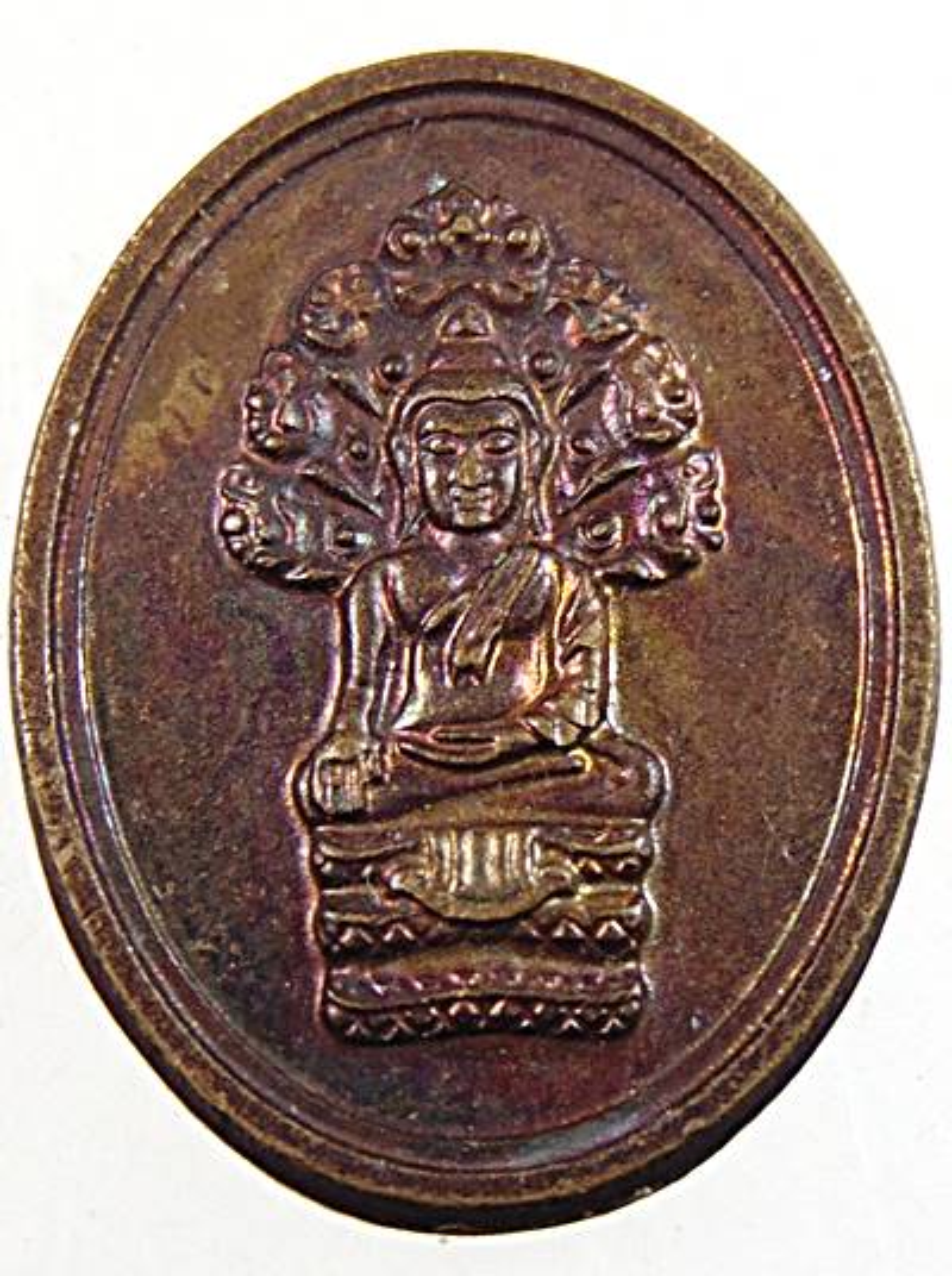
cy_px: 638
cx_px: 476
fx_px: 1839
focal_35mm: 50
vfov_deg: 38.3
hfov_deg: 29.0
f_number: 3.5
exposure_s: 1/30
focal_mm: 9
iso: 80
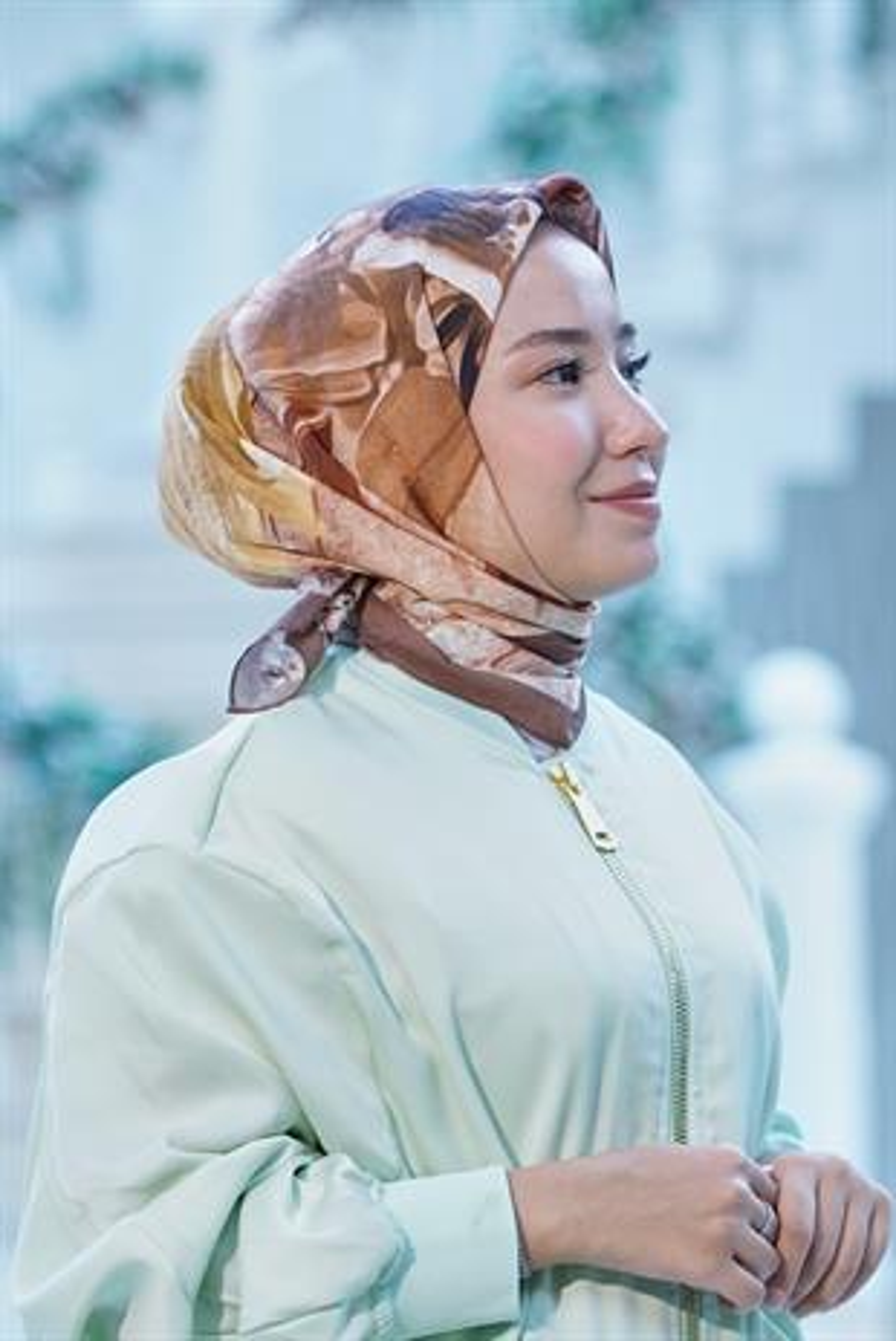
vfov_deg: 19.4
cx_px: 448
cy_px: 670
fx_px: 3914
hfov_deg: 13.1
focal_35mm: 105
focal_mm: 105
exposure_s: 1/200
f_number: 3.5
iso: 640
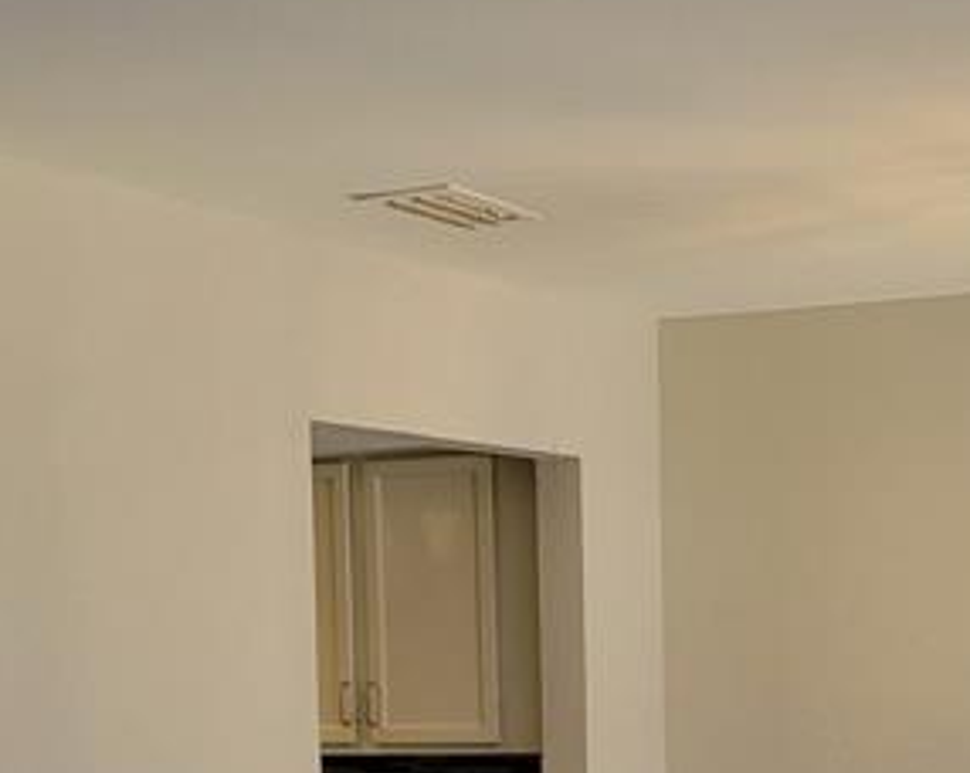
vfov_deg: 16.3
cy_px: 871
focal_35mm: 91
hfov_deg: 21.0
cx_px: 638
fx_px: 2609
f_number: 1.8
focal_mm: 5.4
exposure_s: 1/120
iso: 125
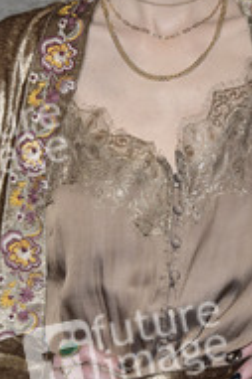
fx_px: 2472
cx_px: 184
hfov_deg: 5.8
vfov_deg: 8.7
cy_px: 52
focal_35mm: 235
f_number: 6.3
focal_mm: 112
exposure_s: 1/250
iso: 500
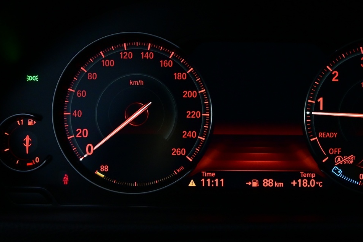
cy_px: 109
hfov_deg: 41.9
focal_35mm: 46
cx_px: 253
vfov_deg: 29.2
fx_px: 464
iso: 2000
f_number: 6.3
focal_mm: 18
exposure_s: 1/50
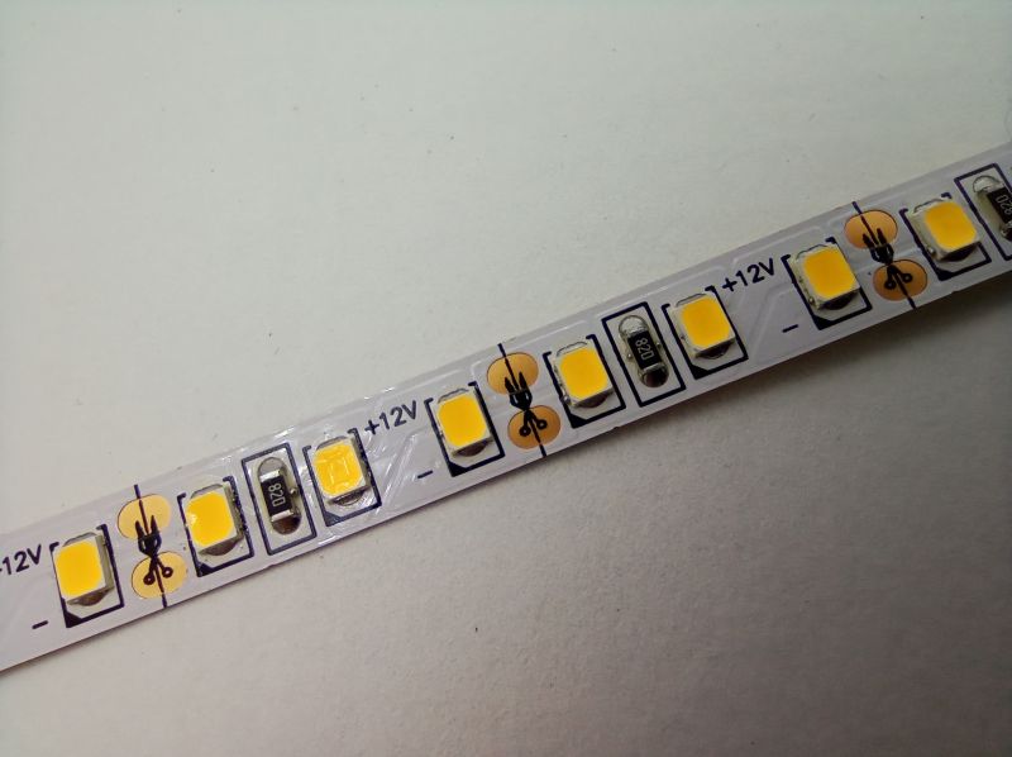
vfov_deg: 58.8
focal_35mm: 23
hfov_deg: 74.0
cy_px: 378
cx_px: 506
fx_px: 672
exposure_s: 1/121
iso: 113
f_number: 2.4
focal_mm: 1.94
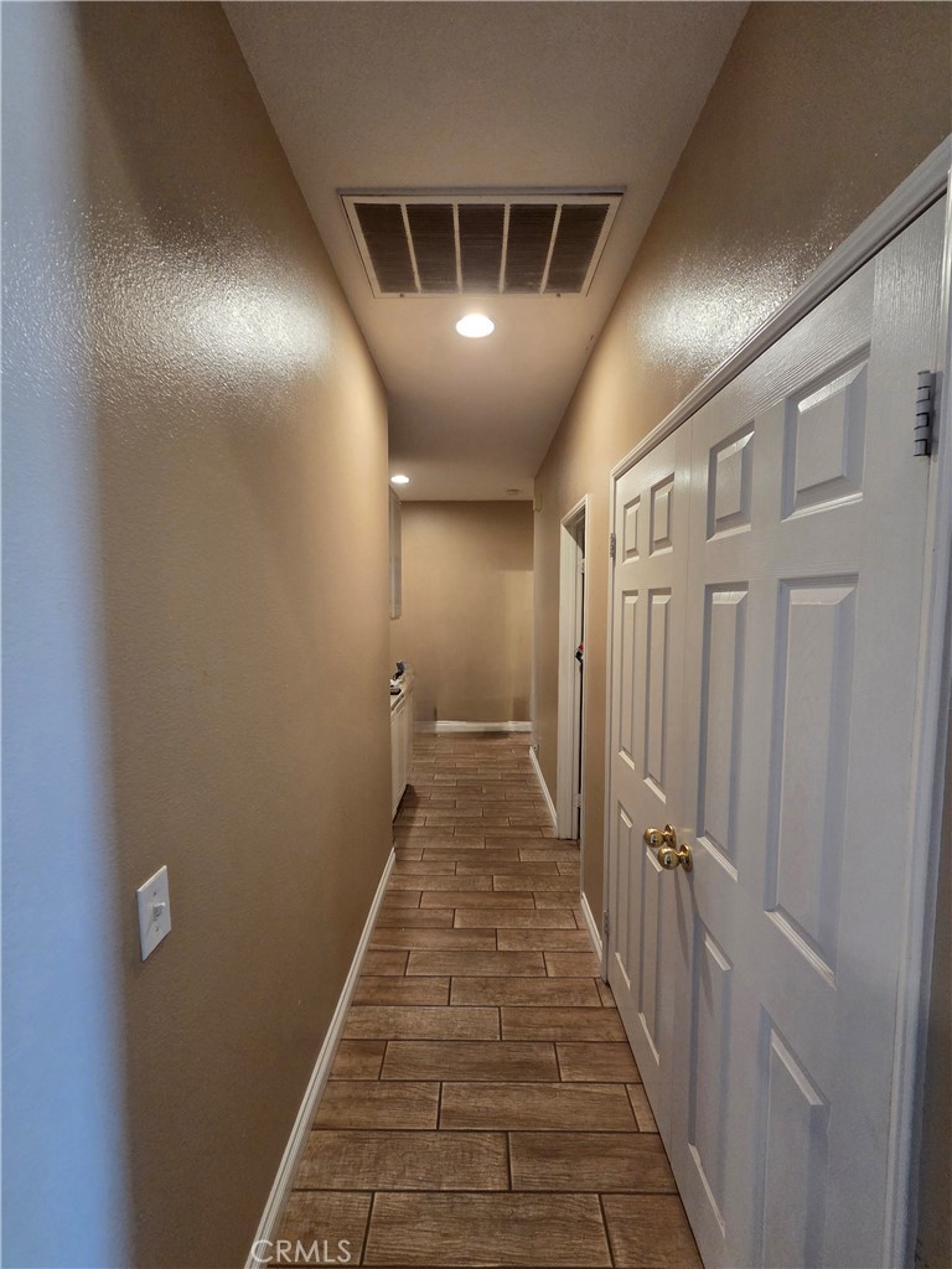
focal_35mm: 13
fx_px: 477
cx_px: 476
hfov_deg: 89.9
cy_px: 634
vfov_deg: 106.2
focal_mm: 2.2
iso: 640
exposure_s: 1/60.2
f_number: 2.2
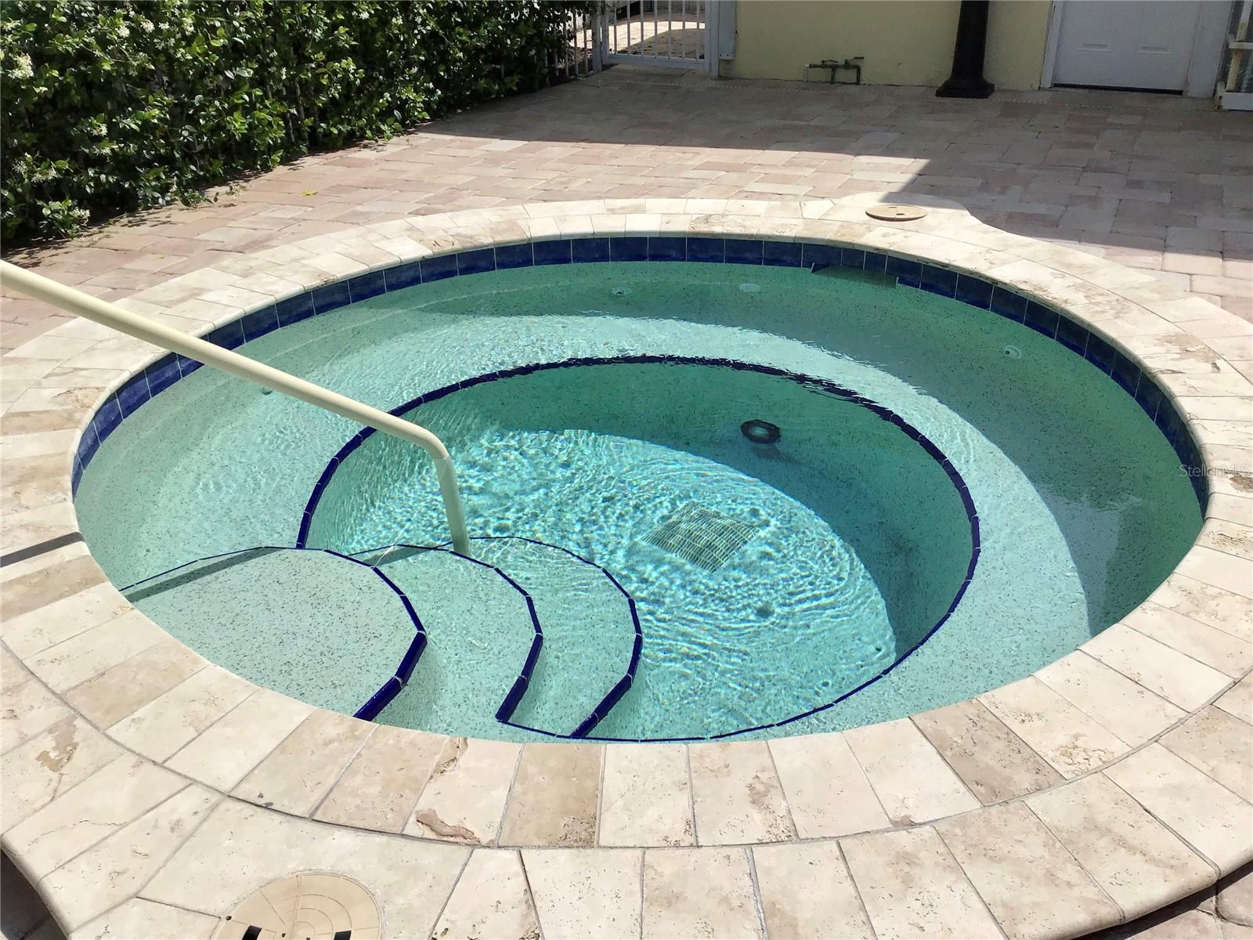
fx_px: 1122
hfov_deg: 58.4
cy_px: 470
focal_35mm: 31
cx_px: 626
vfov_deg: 45.4
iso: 25
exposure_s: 1/2915
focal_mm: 3.3
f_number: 2.4
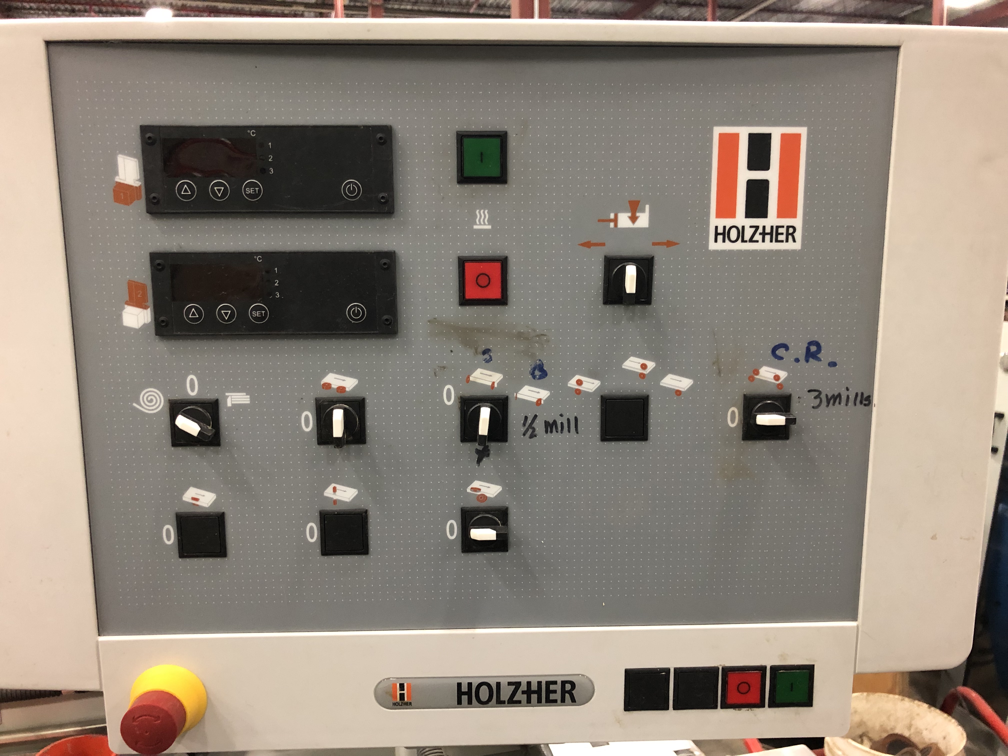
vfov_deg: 49.7
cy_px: 378
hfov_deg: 63.4
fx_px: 815
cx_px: 504
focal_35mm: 28
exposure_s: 1/15
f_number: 1.8
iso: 100
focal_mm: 4
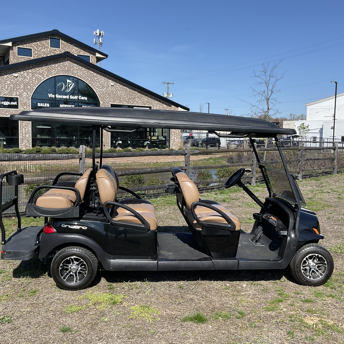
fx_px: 394
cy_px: 171
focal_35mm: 35
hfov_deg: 47.2
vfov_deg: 47.2
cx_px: 172
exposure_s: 1/1626
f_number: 1.8
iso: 16
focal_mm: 3
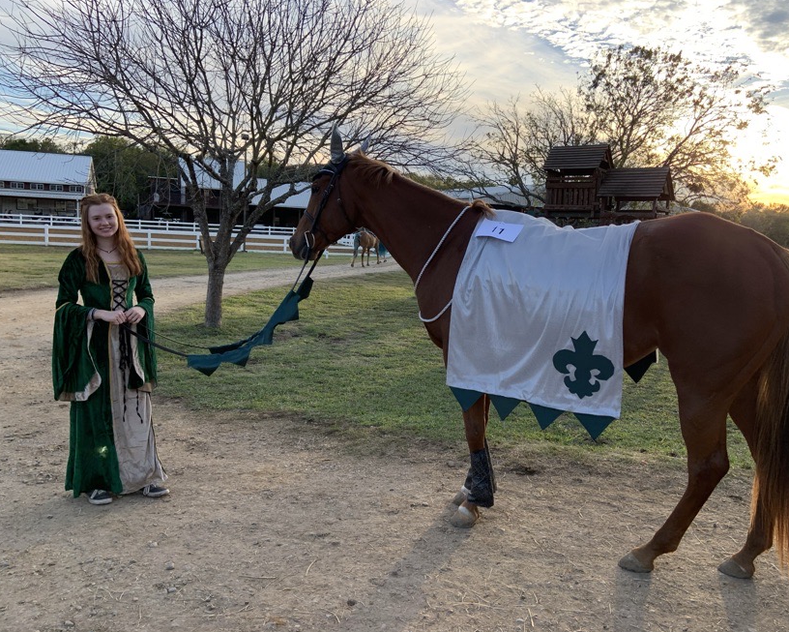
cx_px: 424
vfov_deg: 51.5
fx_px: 654
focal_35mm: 28
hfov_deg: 62.1
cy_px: 307
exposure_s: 1/437
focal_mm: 4.25
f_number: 1.8
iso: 25
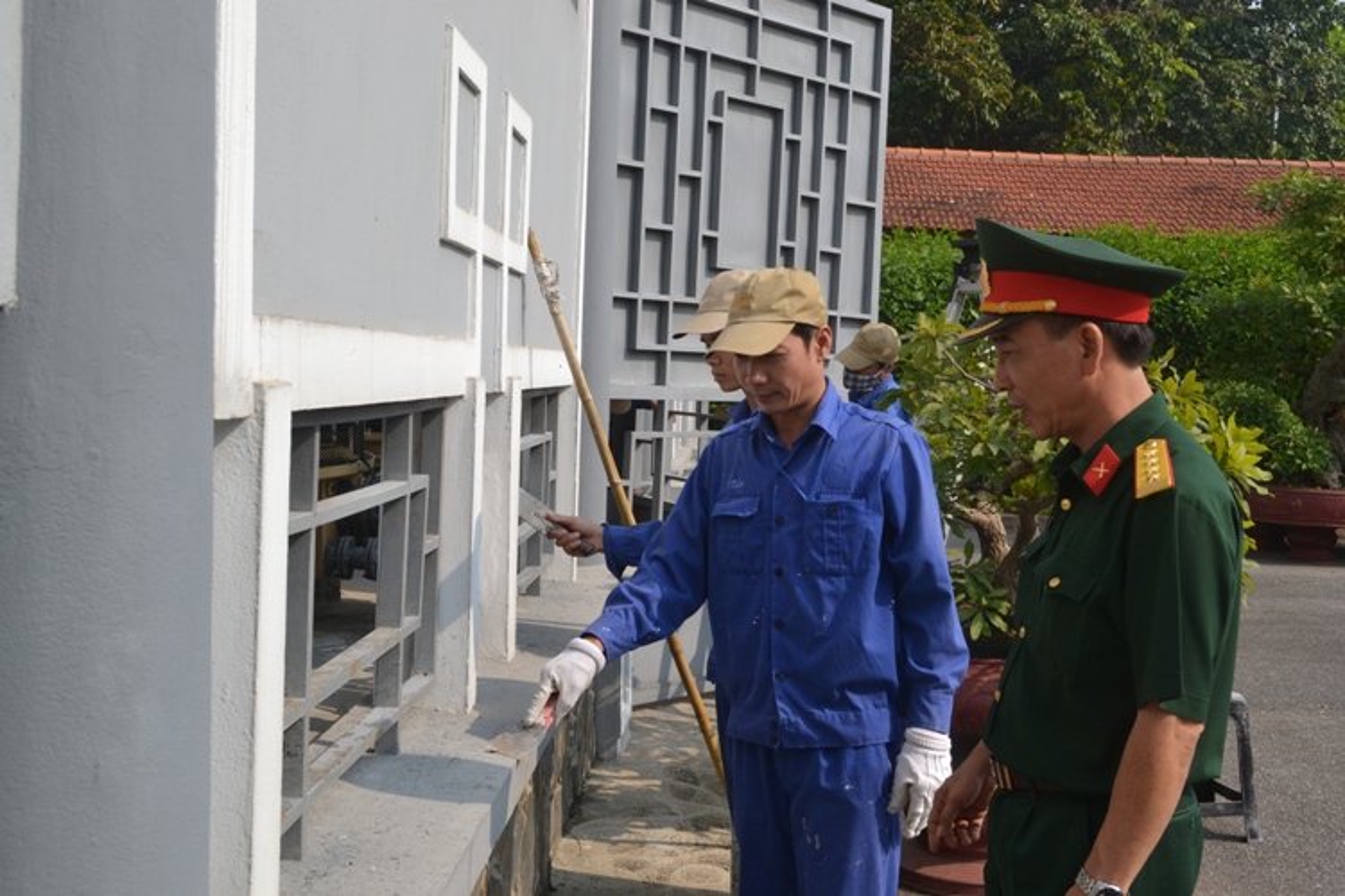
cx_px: 672
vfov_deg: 34.2
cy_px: 448
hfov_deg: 49.6
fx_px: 1457
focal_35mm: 39
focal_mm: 26
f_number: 10
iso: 400
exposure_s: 1/400
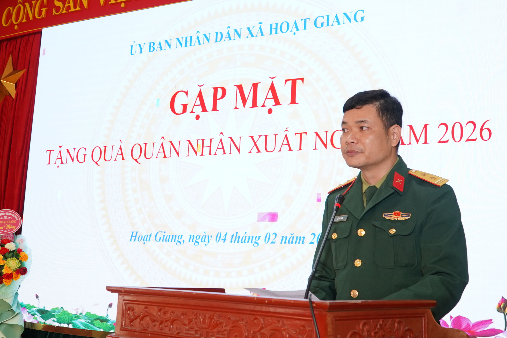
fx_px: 592
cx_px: 273
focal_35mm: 42
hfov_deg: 46.4
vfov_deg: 31.9
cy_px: 155
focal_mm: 25
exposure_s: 1/60
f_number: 5.6
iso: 1000
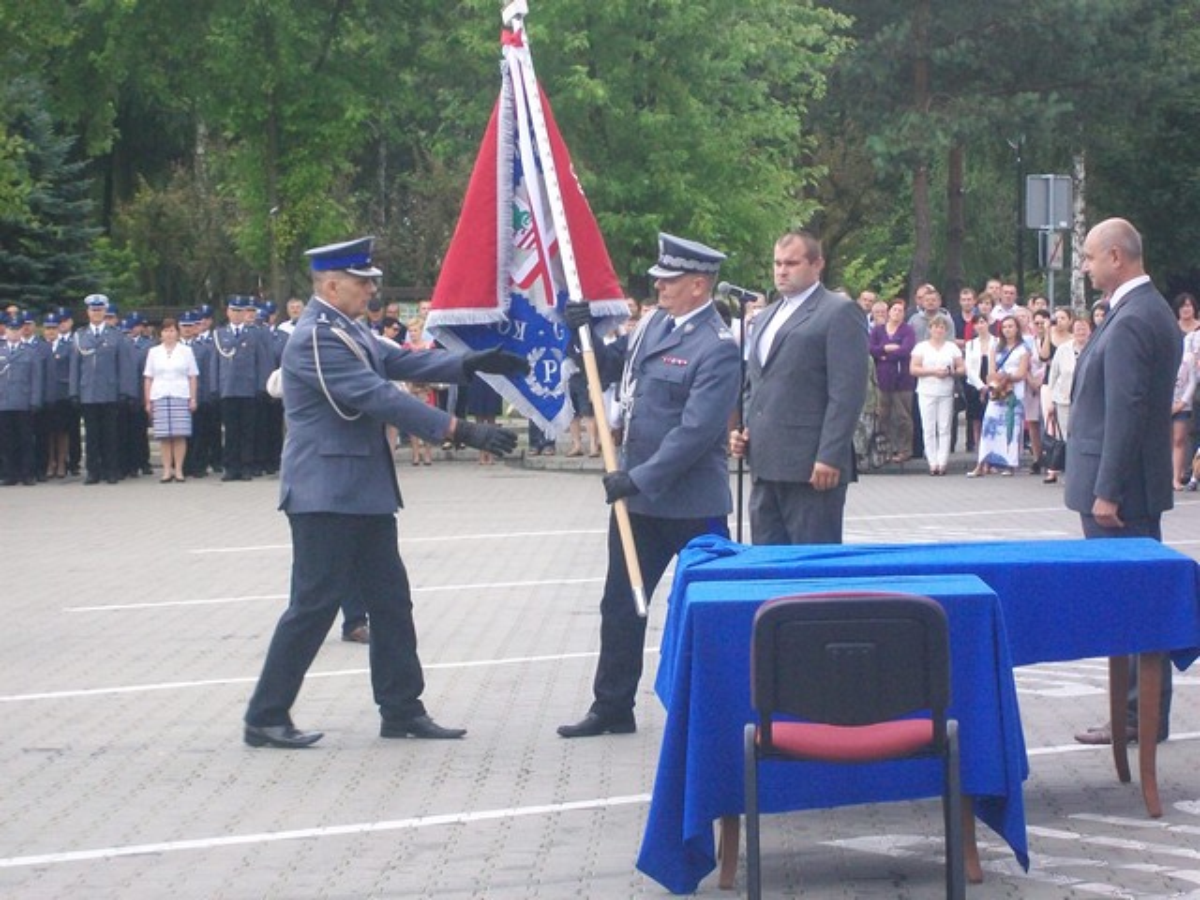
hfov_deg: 18.2
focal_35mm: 108
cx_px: 600
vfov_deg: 13.7
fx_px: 3744
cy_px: 450
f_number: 4.8
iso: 160
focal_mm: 18
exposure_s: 1/200
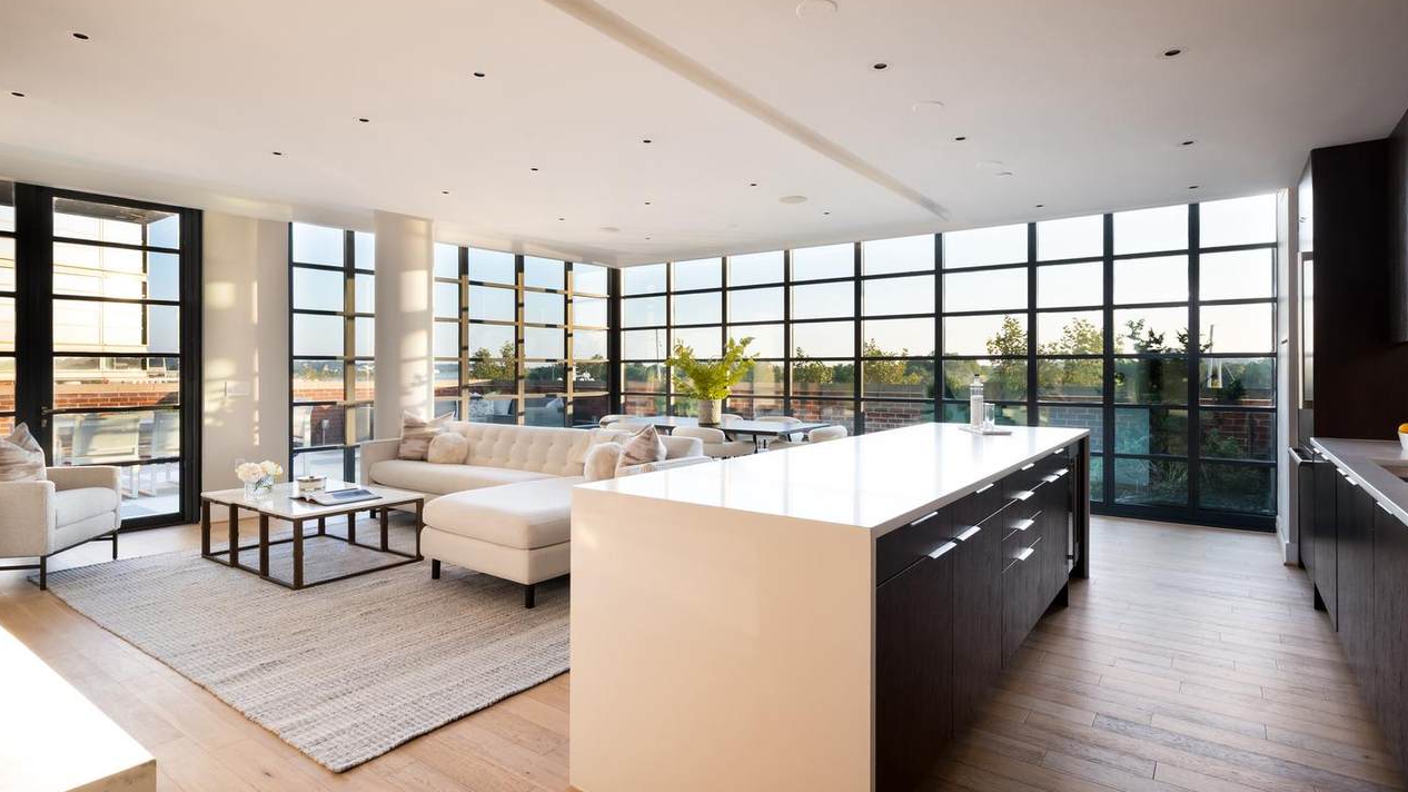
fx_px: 692
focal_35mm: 19
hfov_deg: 91.0
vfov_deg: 59.5
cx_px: 707
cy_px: 376
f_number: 11
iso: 800
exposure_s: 1/250
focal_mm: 17.5
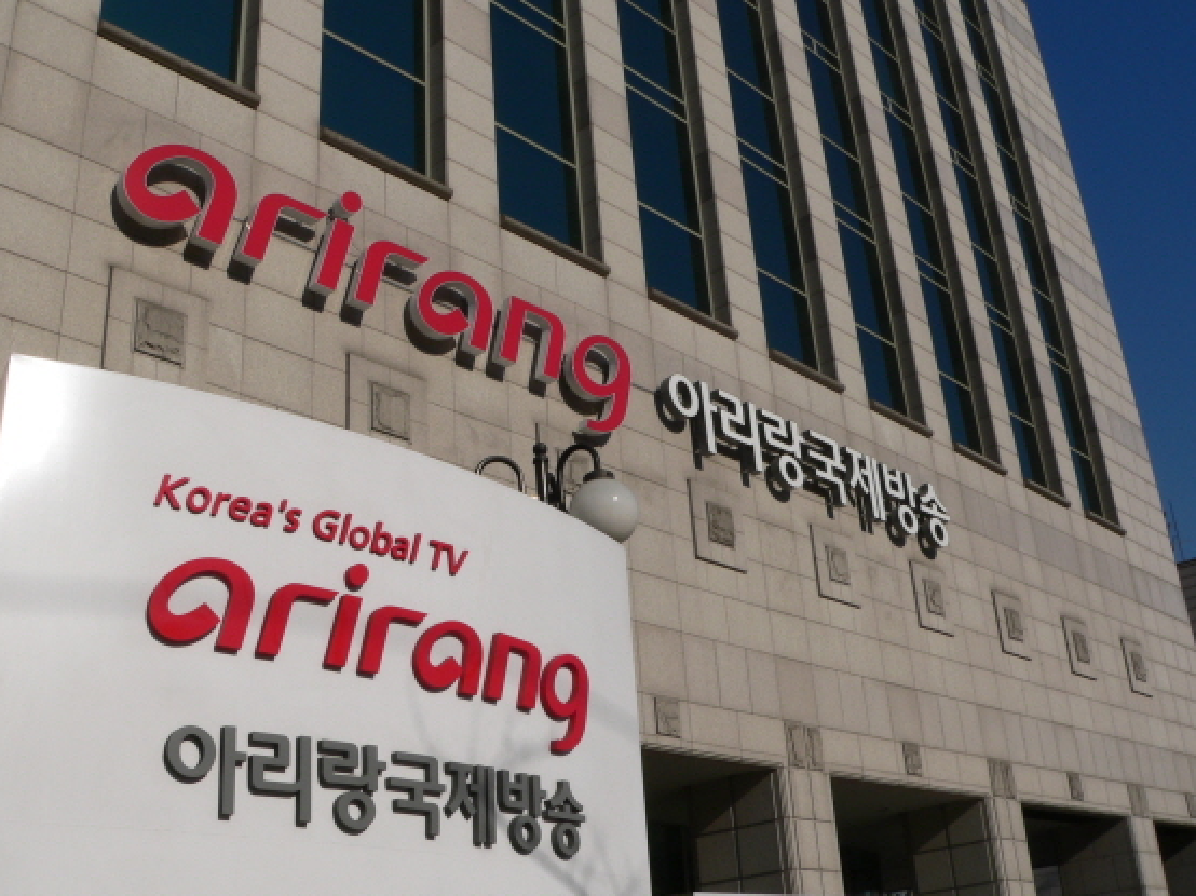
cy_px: 447
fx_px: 1347
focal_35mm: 39
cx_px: 566
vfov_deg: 36.8
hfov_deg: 47.9
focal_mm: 6
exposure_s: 1/640
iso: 80
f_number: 5.6
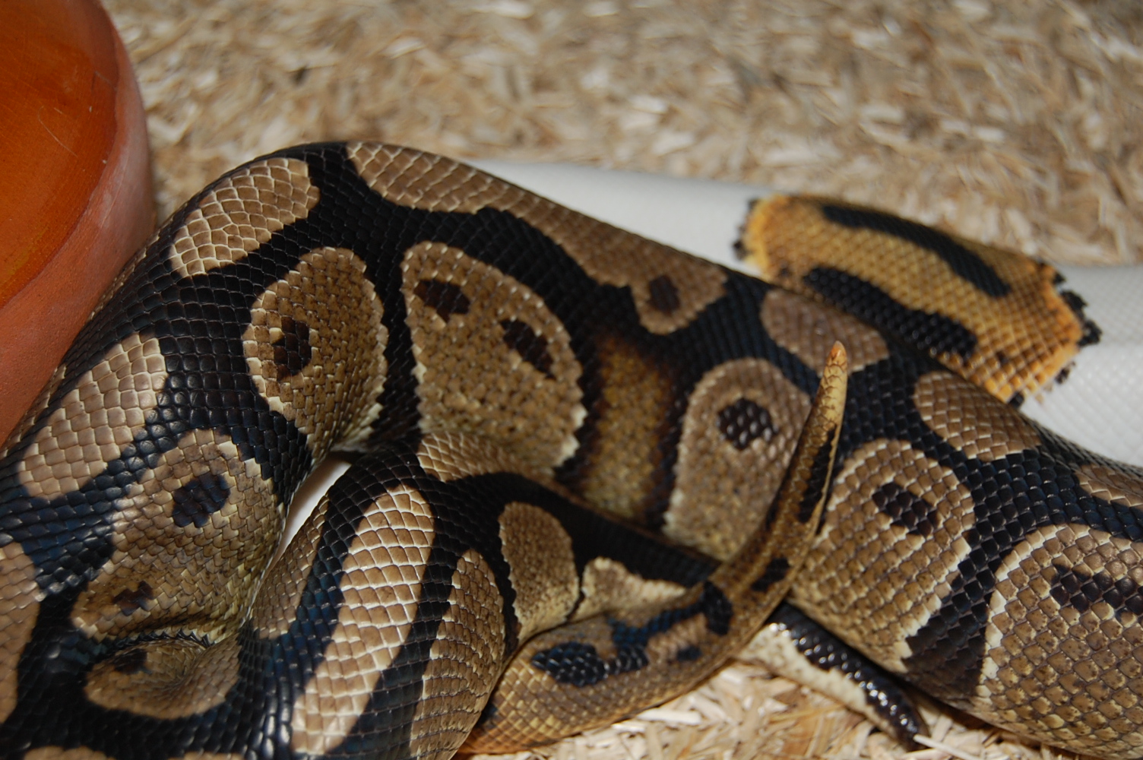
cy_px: 380
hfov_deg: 35.1
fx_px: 1808
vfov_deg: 23.7
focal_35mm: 57
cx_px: 572
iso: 400
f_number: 5
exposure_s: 1/60
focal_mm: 38
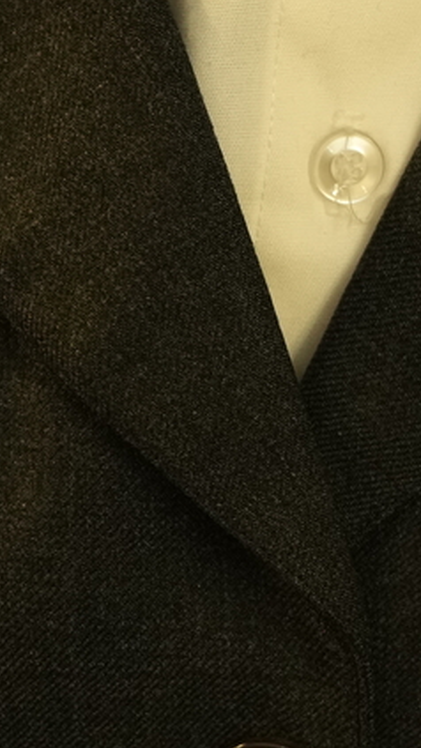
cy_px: 25
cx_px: 389
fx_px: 2758
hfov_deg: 8.7
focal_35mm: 139
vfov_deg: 15.2
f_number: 2.8
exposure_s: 1/30
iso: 1250
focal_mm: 26
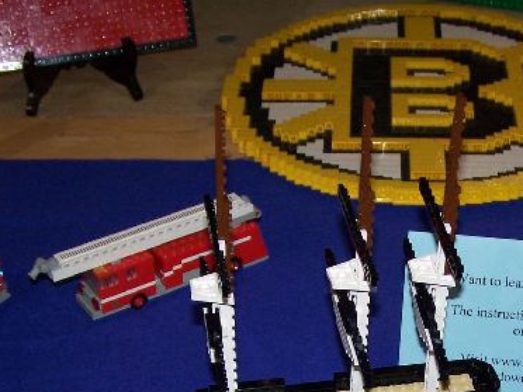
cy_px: 370
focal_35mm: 81
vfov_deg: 17.9
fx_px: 1224
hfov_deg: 23.8
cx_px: 405
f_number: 2.8
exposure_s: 1/60
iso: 140
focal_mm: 6.3
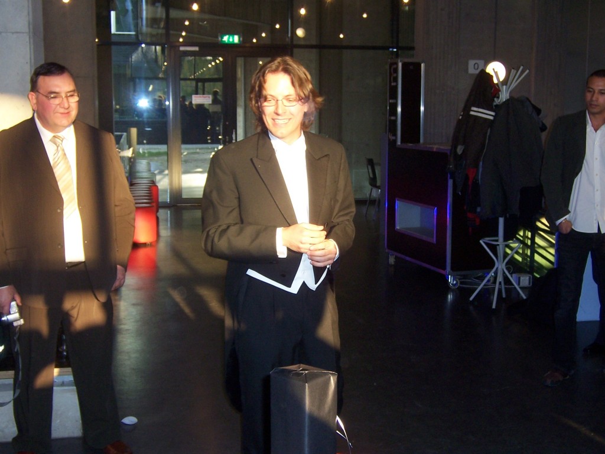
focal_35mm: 49
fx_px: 856
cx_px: 302
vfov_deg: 29.7
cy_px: 227
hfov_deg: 38.9
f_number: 3.4
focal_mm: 8.2
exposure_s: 1/60
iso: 140
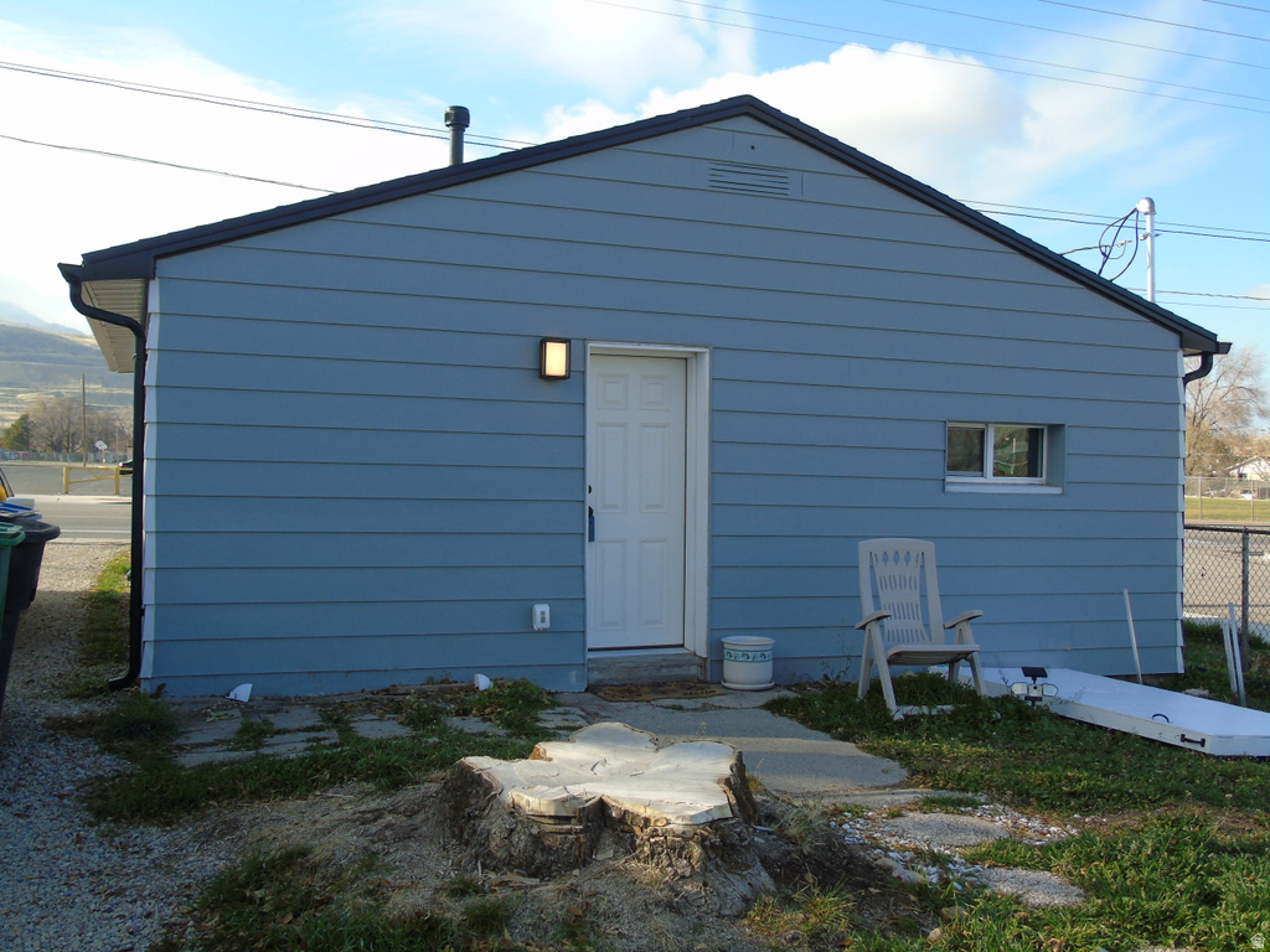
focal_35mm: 34
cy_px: 476
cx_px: 635
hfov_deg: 54.0
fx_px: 1247
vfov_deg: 41.8
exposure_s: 1/320
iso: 80
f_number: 3.8
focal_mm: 6.1
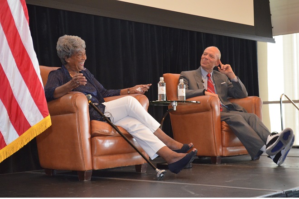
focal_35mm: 68
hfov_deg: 29.9
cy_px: 100
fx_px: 561
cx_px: 150
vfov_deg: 20.2
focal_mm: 45
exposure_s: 1/60
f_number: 5.3
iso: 3200
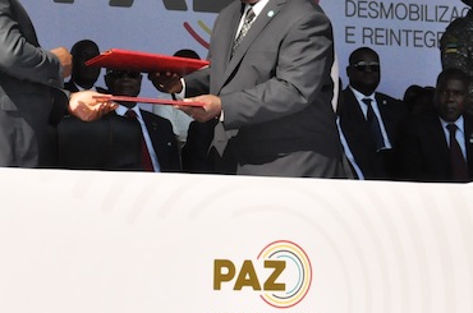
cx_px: 221
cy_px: 88
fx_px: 2452
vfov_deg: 7.3
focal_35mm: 187
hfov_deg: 11.0
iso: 3200
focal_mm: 72
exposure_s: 1/2000
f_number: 11
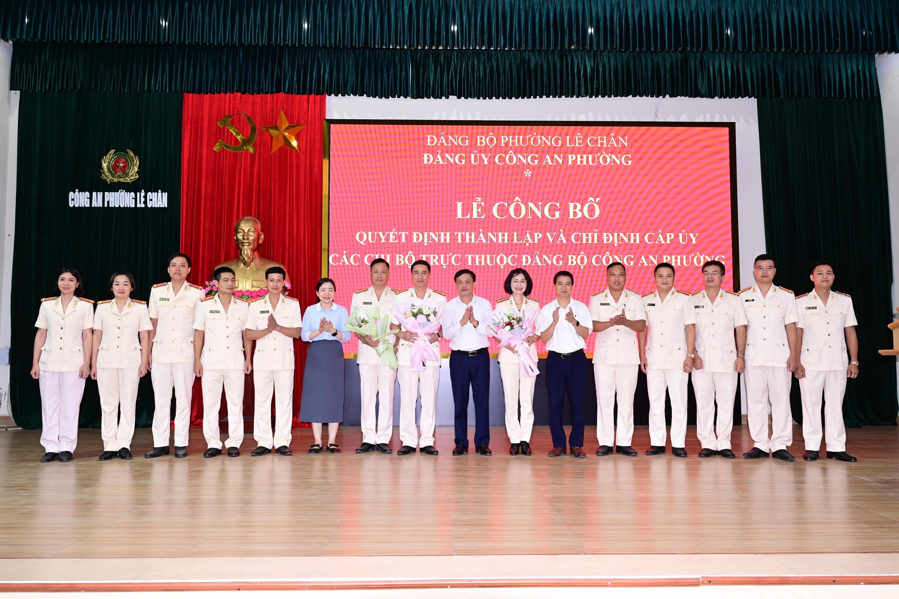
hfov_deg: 63.7
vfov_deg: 44.9
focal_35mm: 29
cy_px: 300
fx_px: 724
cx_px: 450
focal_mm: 29
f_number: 4.5
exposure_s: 1/125
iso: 2500
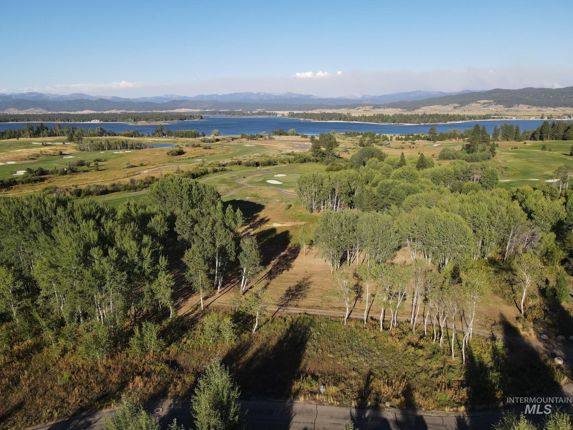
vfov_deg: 56.8
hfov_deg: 71.6
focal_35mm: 24
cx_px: 286
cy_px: 215
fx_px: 397
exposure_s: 1/640
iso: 100
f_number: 2.8
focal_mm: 4.5
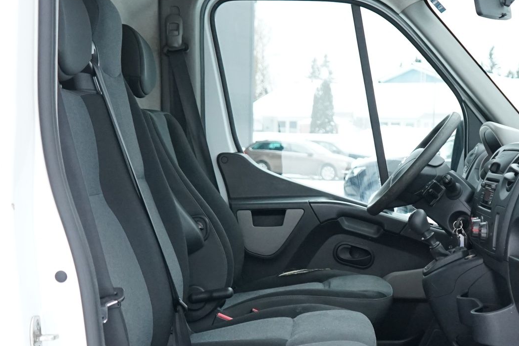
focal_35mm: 67
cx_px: 313
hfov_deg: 30.0
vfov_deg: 20.2
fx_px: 966
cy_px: 248
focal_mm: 28
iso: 2000
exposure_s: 1/500
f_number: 3.5
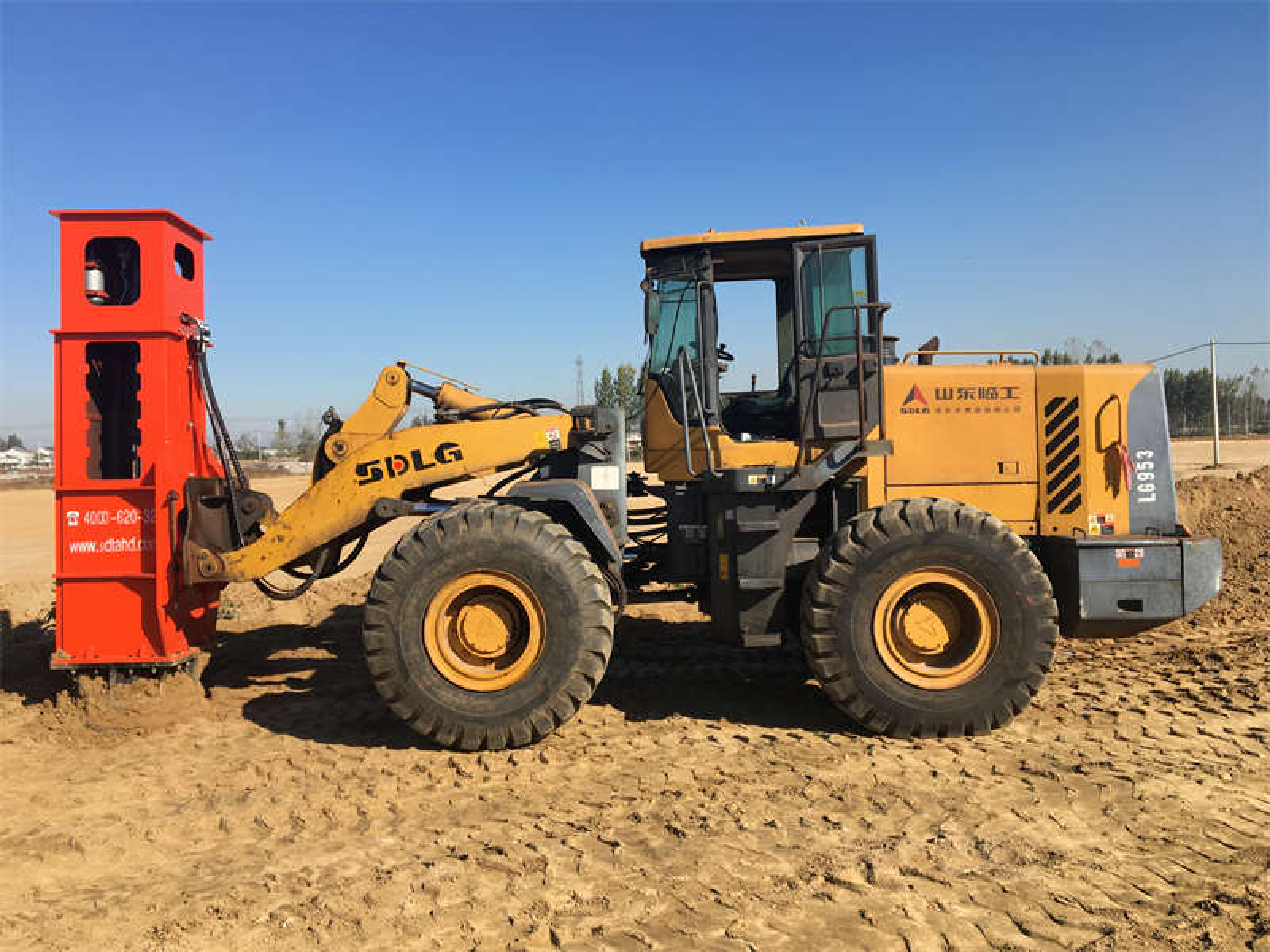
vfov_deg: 48.2
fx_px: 1064
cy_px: 476
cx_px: 635
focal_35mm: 29
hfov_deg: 61.7
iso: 25
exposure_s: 1/1374
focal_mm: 4.15
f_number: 2.2
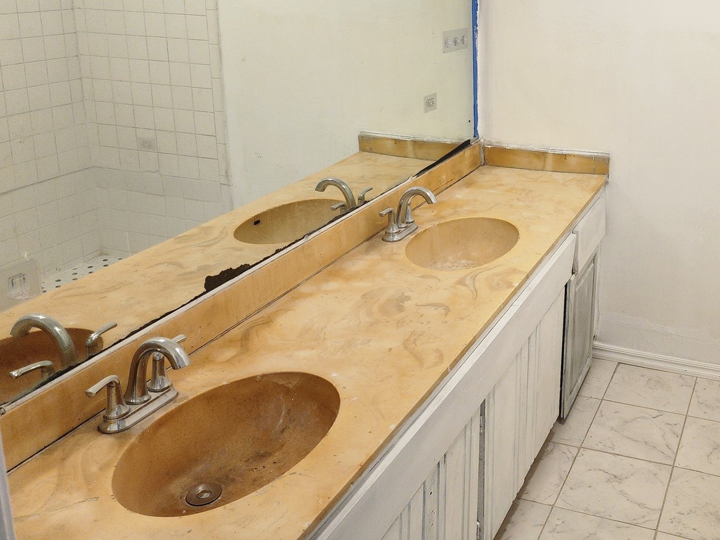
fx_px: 791
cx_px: 523
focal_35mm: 38
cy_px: 139
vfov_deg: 36.9
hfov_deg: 47.5
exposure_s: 1/120
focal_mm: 6.4
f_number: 1.8
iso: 200
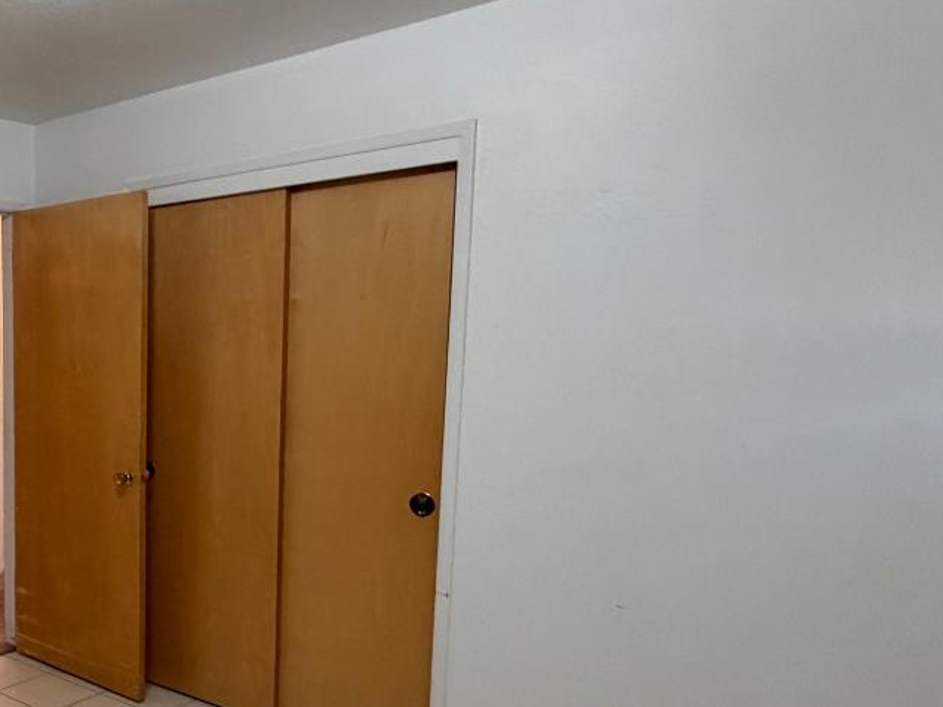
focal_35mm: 33
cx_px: -22
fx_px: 899
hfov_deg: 45.6
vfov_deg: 42.6
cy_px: 439
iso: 320
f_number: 2.2
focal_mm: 2.22
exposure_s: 1/60
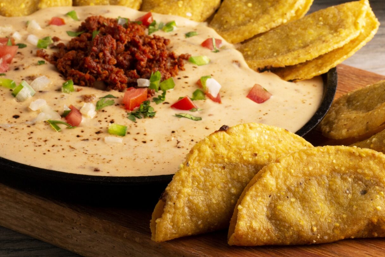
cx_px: 132
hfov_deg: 13.9
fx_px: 1573
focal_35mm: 147
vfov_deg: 9.3
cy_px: 81
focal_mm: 70
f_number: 20
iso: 1000
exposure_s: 1/15
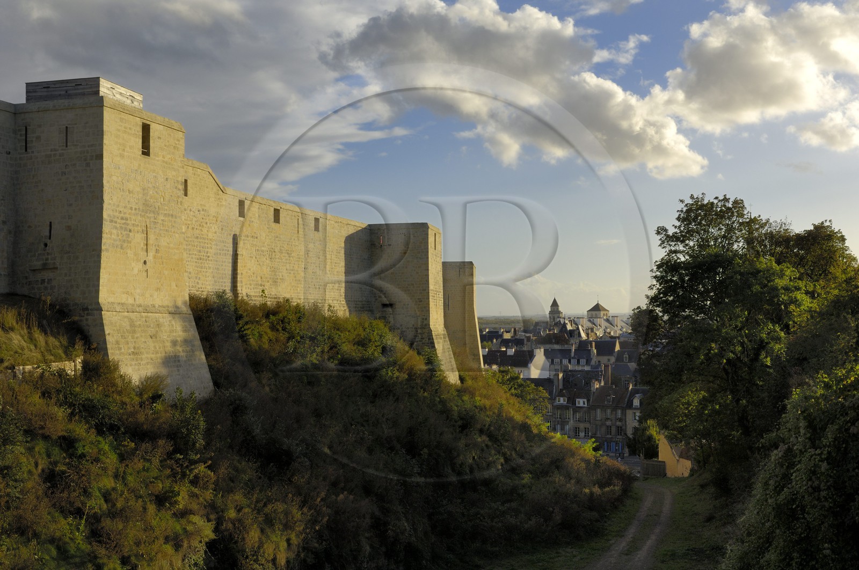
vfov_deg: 31.8
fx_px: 1001
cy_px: 285
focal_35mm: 42
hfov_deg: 46.5
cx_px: 430
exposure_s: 1/160
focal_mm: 28
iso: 100
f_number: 10
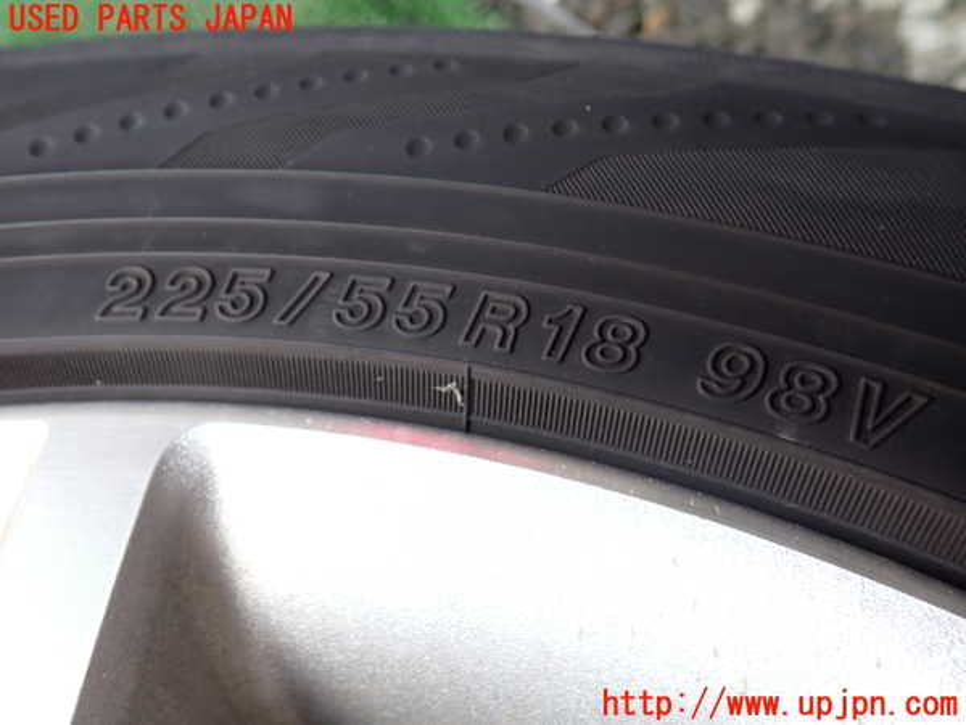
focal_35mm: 30
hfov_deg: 60.0
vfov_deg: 46.8
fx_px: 837
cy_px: 362
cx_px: 483
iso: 125
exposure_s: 1/125
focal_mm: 5.4
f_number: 2.3
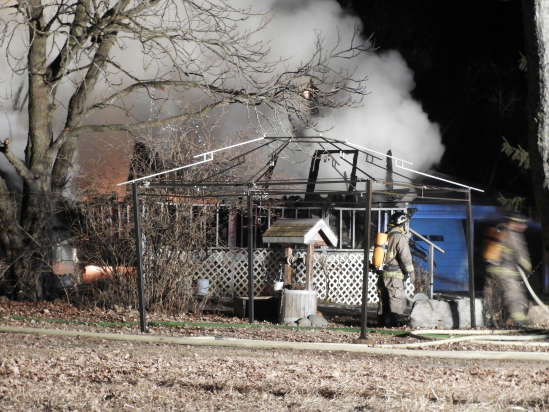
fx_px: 2379
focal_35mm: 150
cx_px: 274
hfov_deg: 13.2
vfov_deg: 9.9
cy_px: 206
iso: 800
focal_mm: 26.9
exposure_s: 1/3
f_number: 5.2
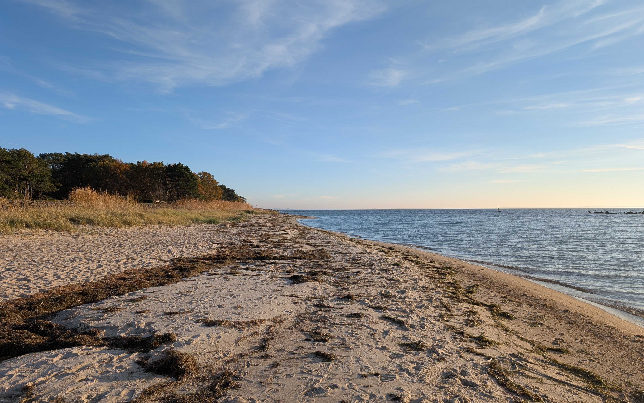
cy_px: 239
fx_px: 456
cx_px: 322
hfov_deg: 70.4
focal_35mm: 26
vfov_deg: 47.4
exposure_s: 1/706
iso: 18
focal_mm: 6.9
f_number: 1.68
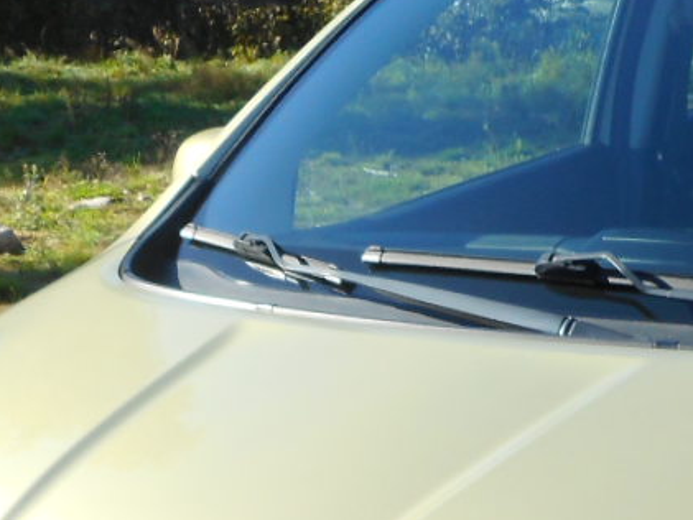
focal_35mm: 95
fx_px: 1902
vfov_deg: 14.8
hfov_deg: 20.2
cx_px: 627
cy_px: 688
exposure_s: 1/320
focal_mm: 4.5
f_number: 3.7
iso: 80
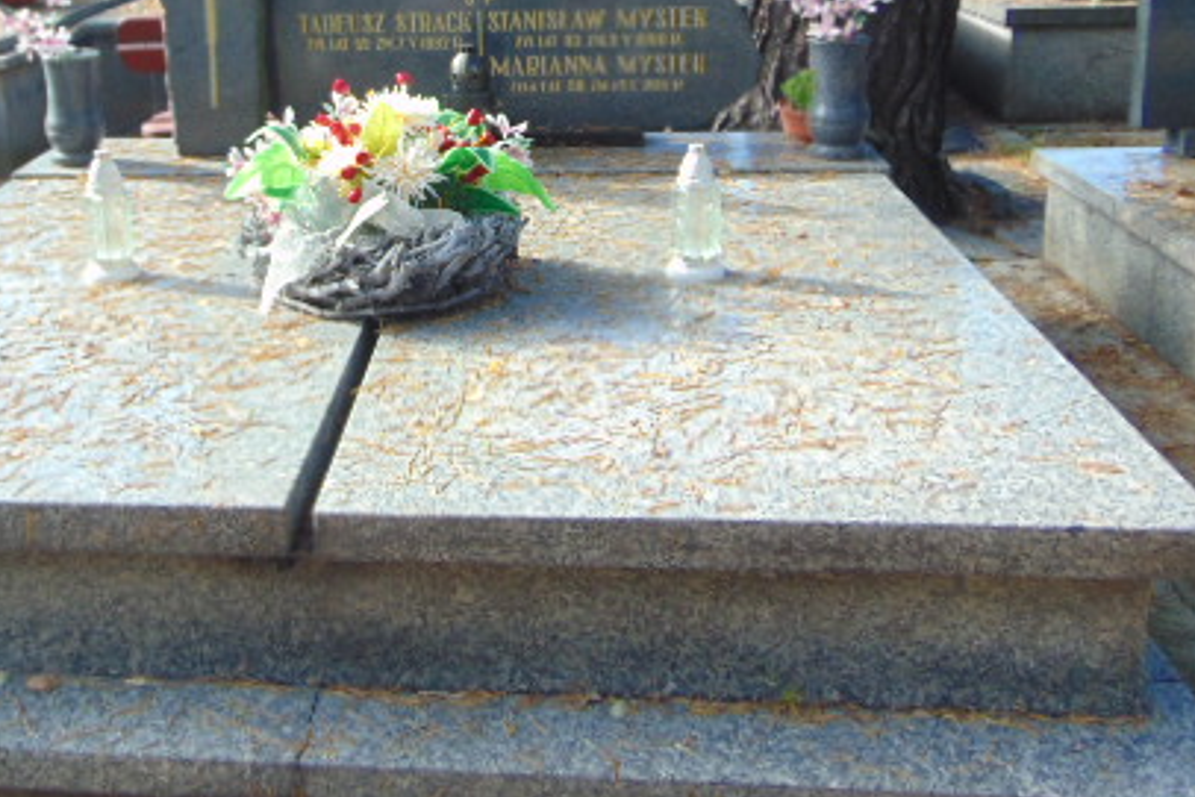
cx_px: 403
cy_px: 197
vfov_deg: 32.0
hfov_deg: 46.7
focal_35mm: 41
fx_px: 1361
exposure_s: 1/200
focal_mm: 4.5
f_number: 3
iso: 80
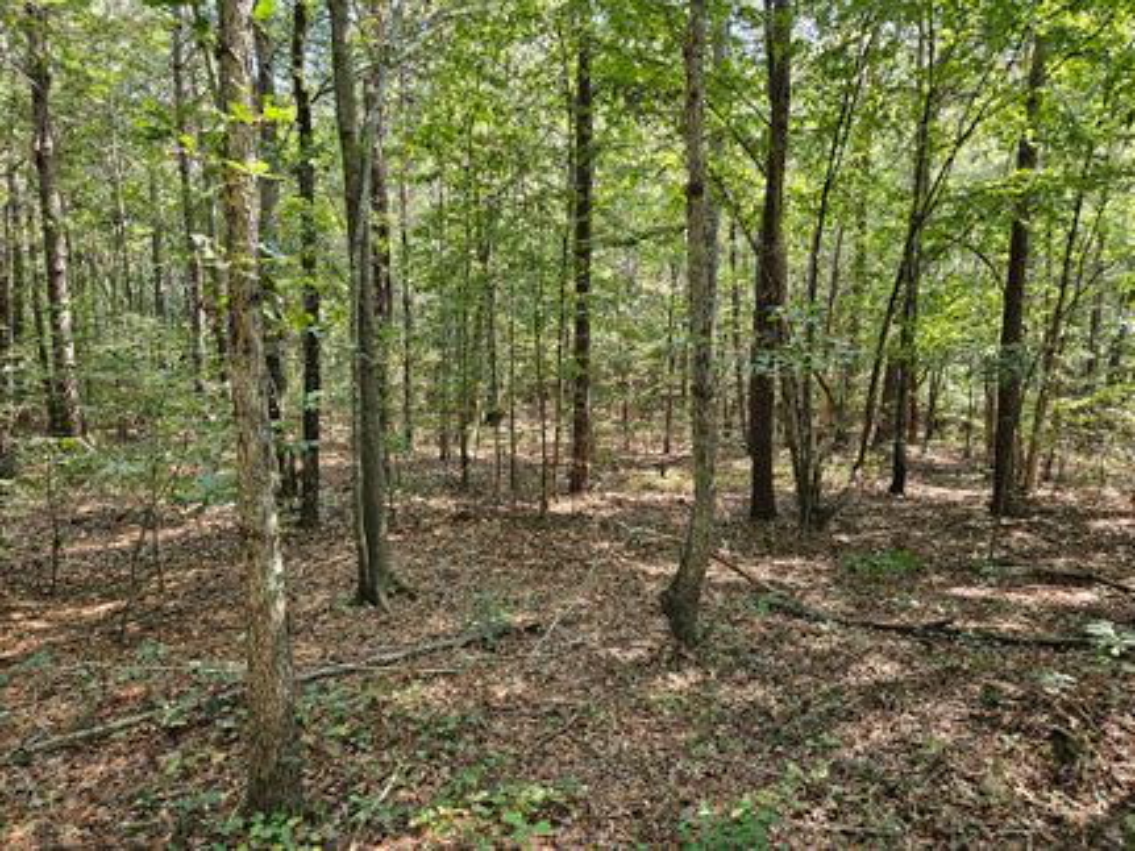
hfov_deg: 73.9
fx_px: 754
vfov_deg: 58.9
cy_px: 426
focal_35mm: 23
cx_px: 568
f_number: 1.8
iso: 100
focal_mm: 5.4
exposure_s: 1/120
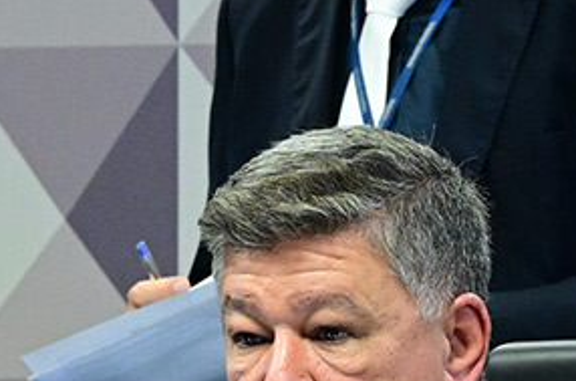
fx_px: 5042
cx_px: -109
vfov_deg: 4.3
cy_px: 526
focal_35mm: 316
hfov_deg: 6.5
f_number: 5
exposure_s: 1/160
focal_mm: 70
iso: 4000
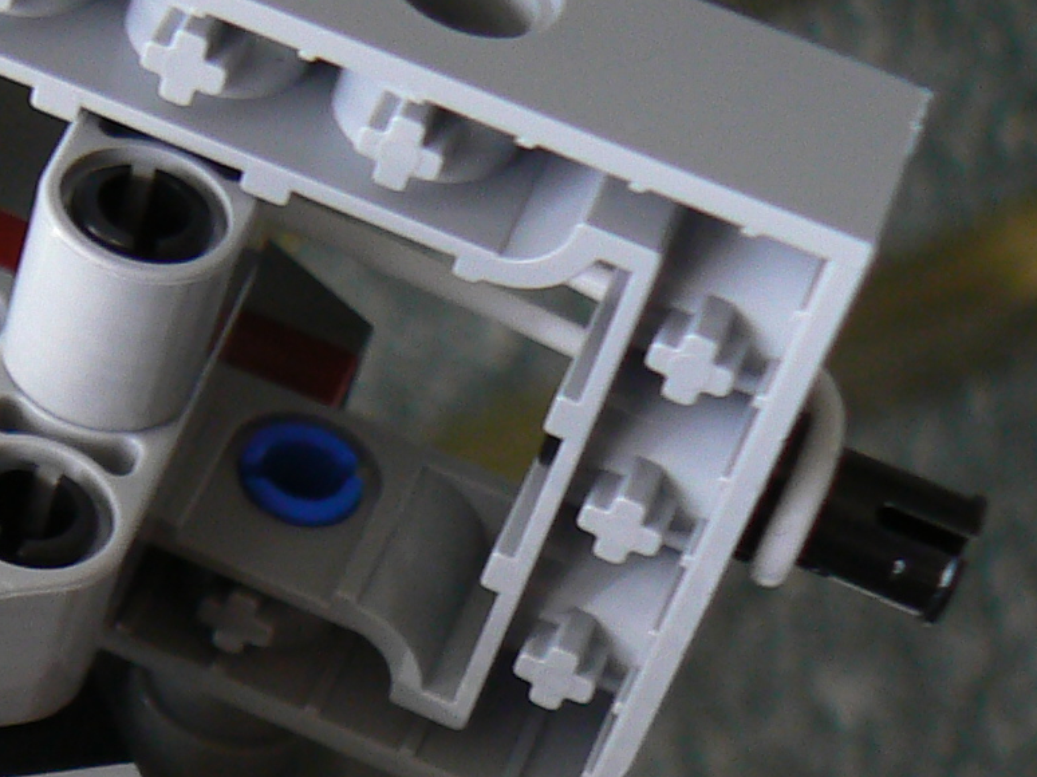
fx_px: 3923
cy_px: 776
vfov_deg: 11.2
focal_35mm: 131
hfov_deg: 13.7
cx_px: -733
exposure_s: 1/50
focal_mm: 6
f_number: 2.8
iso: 80
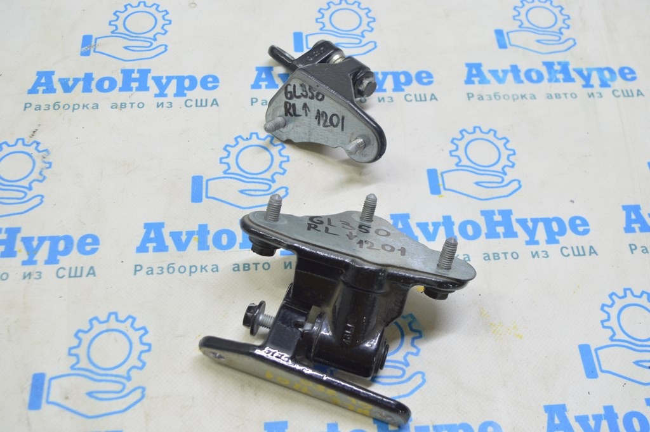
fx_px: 731
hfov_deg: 48.0
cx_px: 325
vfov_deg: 33.0
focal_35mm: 40
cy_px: 216
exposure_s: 1/20
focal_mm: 27
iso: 400
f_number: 5.6
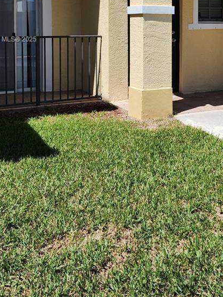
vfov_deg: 36.2
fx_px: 429
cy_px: 40
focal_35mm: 50
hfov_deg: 28.4
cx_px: 180
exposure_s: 1/1425
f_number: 1.8
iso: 12
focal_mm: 6.4
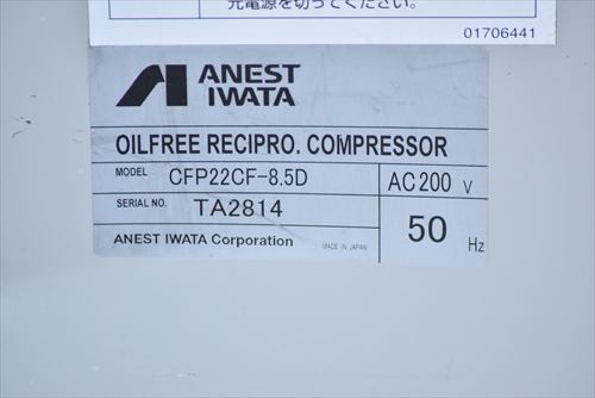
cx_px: 298
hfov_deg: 4.6
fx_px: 7441
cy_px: 199
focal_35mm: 450
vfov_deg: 3.1
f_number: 6.3
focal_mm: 300
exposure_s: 1/400
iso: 1250
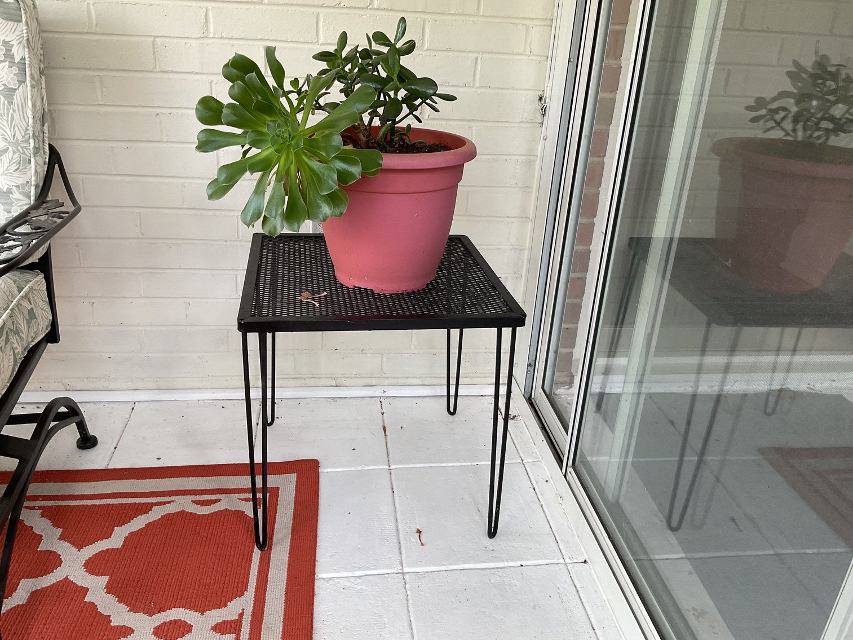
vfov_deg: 48.2
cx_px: 426
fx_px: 715
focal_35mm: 29
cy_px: 320
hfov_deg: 61.7
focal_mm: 3
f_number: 1.8
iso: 40
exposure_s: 1/120
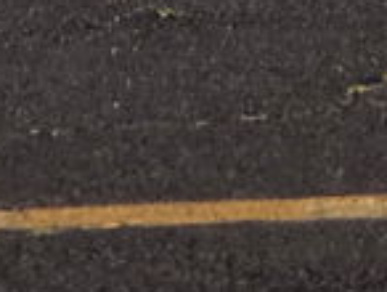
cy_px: -650
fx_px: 9015
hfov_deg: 2.5
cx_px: 175
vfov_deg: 1.8
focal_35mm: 805
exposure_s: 1/827
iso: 64
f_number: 3.4
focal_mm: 18.6
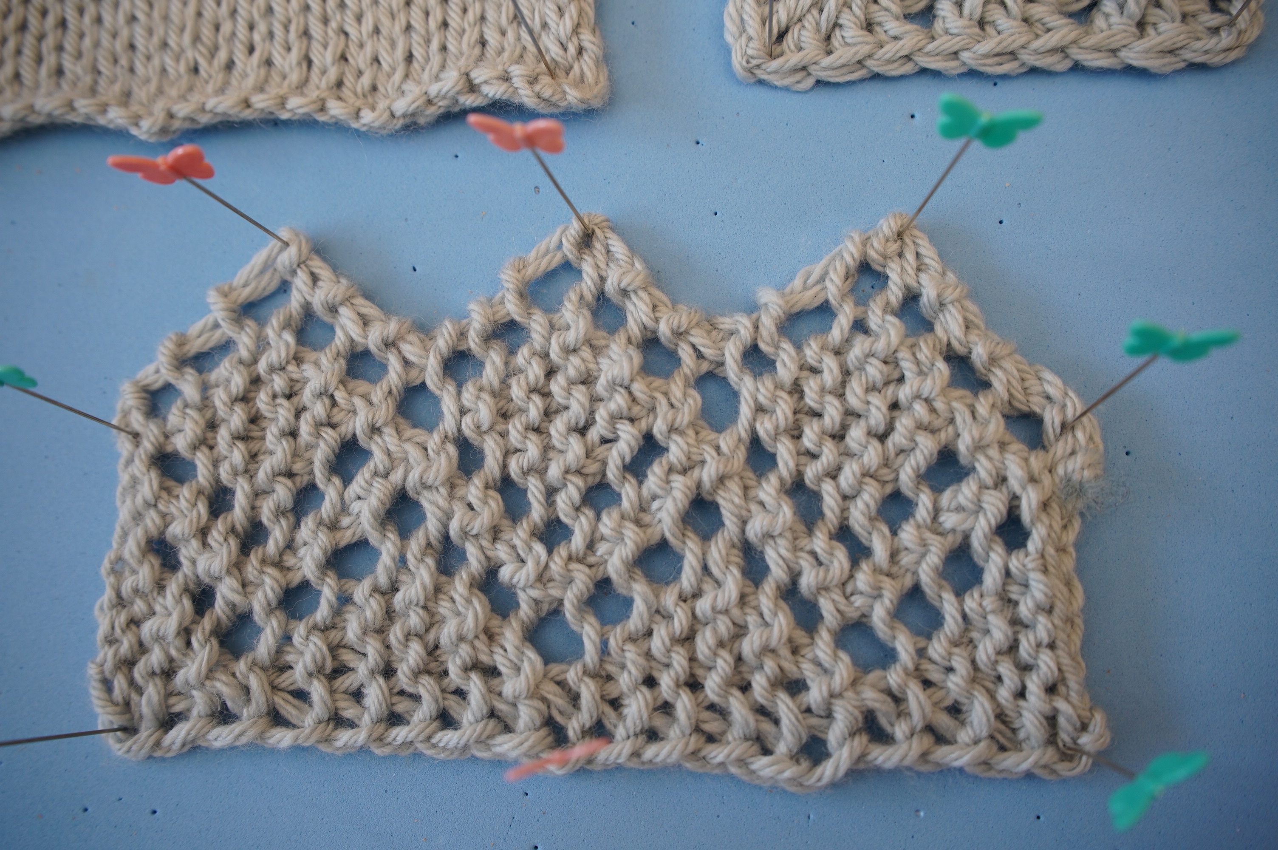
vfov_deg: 41.0
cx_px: 639
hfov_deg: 58.8
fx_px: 1135
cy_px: 425
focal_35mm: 32
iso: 640
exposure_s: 1/50
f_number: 6.3
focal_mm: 32
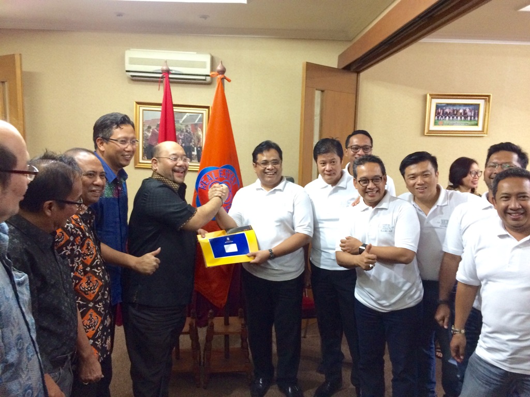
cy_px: 198
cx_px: 265
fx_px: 444
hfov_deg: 61.7
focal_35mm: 29
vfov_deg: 48.2
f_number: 2.2
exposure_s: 1/17
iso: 320
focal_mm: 4.15
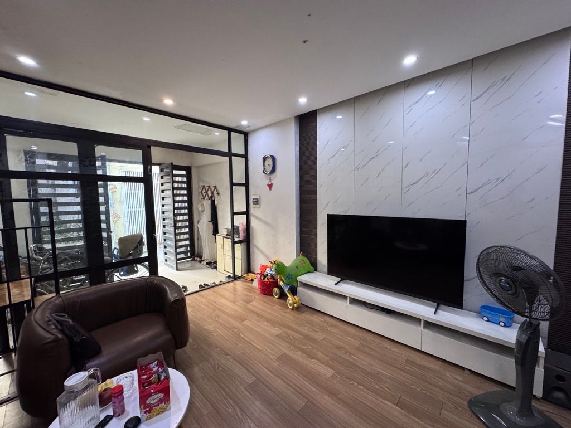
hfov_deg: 102.1
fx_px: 231
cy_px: 214
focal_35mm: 14
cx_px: 286
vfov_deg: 85.7
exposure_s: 1/50
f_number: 2.2
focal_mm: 2.22
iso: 250
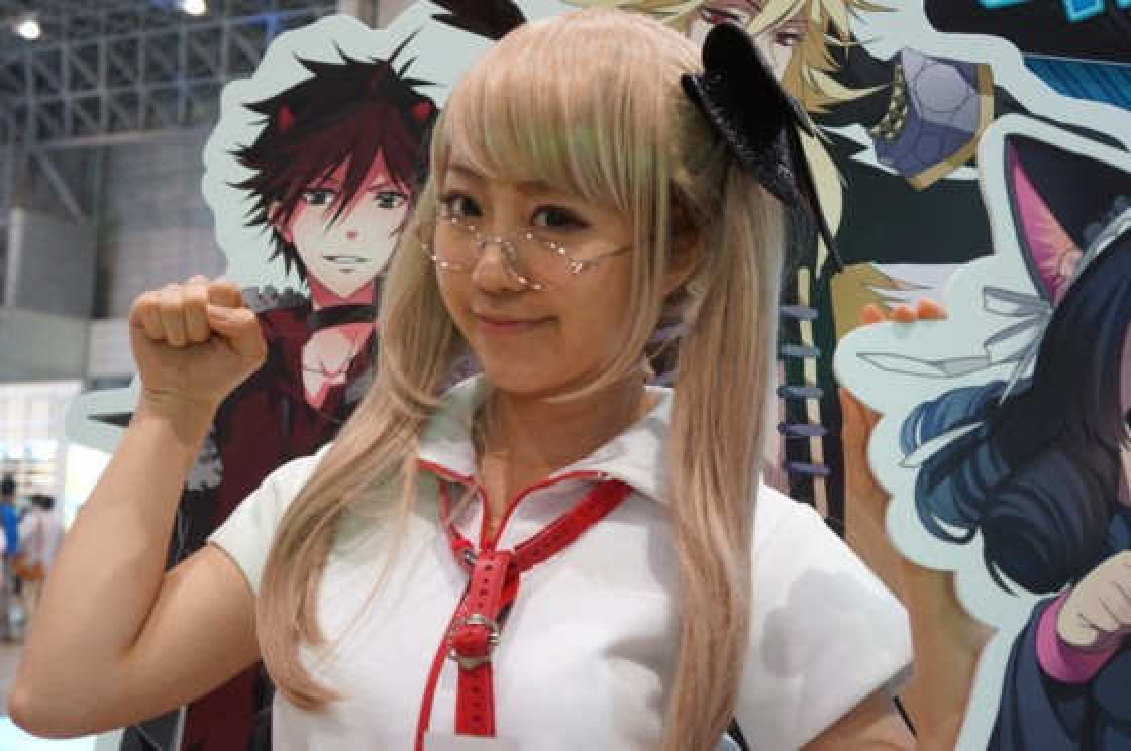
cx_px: 566
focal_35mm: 46
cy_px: 376
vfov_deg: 29.2
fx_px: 1443
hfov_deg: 42.8
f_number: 4
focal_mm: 31
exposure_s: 1/25
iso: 1600
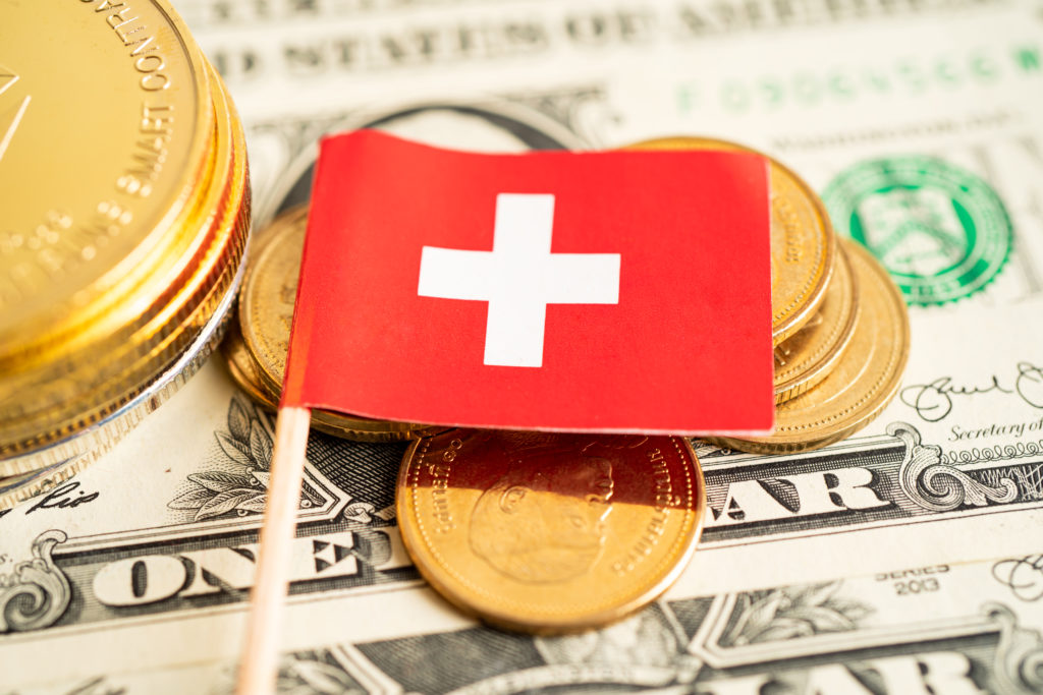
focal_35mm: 50
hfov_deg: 39.6
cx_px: 522
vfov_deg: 27.0
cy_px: 348
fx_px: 1449
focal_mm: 50
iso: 100
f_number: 4.5
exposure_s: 1/80
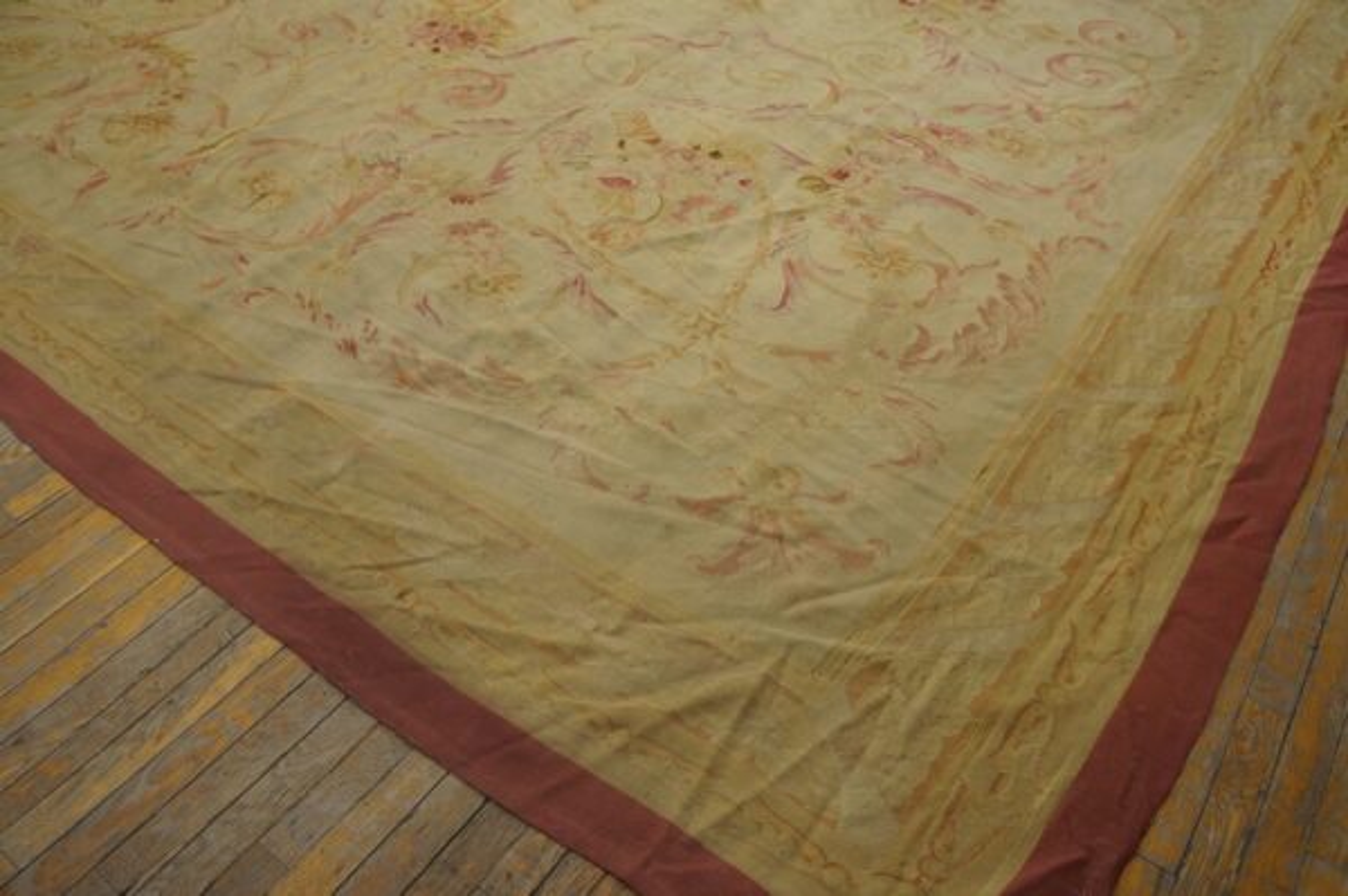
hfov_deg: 67.4
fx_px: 1010
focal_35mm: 27
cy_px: 448
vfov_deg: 47.9
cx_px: 674
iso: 640
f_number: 4
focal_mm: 18
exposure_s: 1/60
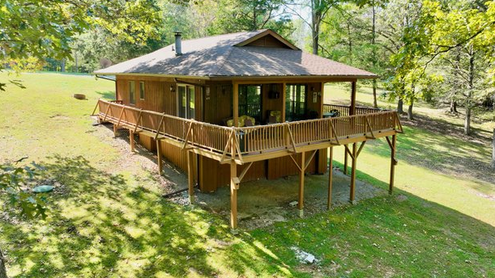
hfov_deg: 69.8
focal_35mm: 27
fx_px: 354
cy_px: 120
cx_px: 252
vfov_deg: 42.8
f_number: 2.8
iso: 330
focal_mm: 12.29
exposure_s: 1/500
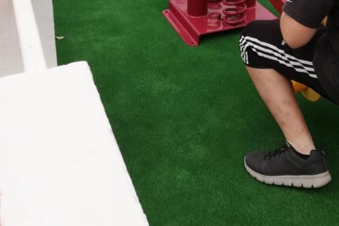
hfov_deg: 32.1
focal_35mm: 62
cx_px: 230
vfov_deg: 19.6
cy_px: -91
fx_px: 584
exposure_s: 1/838
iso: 50
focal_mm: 3.81
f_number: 2.2
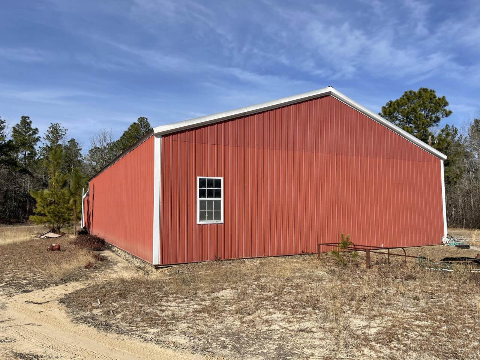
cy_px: 180
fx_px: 347
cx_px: 240
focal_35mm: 25
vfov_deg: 54.9
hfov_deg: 69.4
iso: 32
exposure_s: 1/4717
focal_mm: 5.1
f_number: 1.6
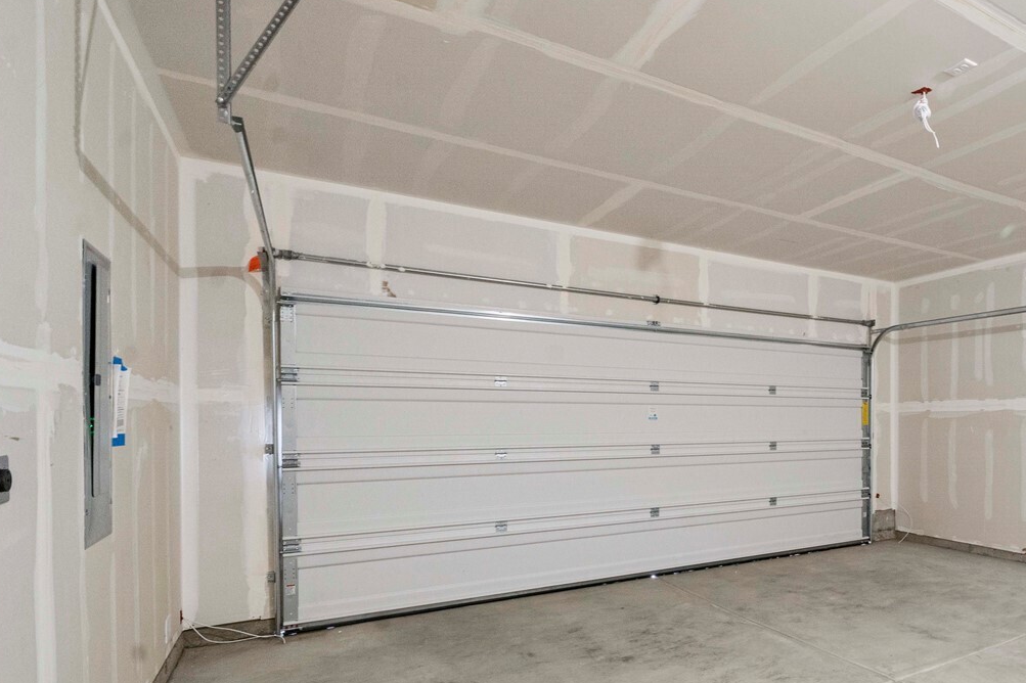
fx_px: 627
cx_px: 822
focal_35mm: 22
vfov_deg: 56.7
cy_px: 417
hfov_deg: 70.7
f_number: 8
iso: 1000
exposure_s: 1/60
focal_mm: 13
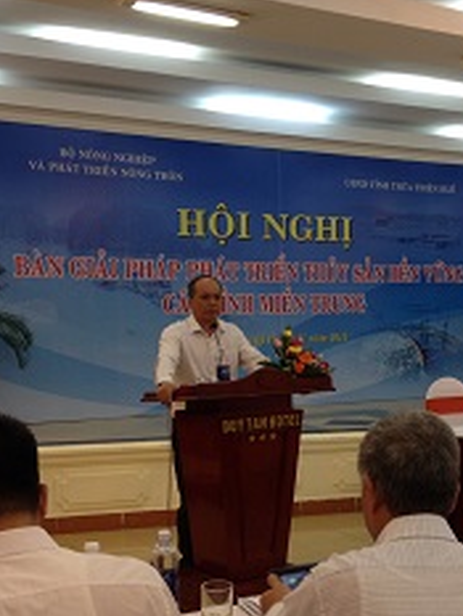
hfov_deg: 24.1
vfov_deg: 32.1
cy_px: 357
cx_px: 355
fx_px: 1069
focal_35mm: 60
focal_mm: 4.28
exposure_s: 1/20
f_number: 2.4
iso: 64
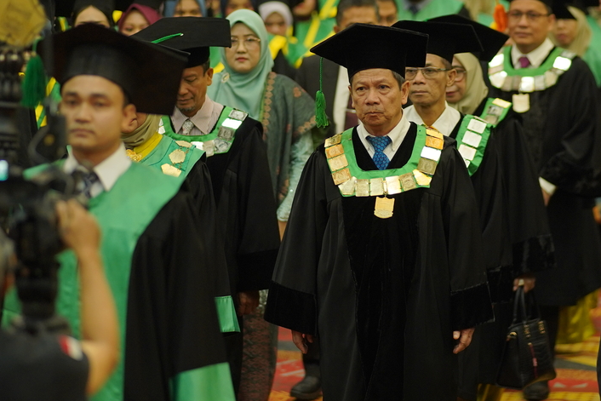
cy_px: 158
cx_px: 359
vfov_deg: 7.8
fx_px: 2955
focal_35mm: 177
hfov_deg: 11.6
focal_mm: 85
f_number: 1.6
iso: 800
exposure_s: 1/125
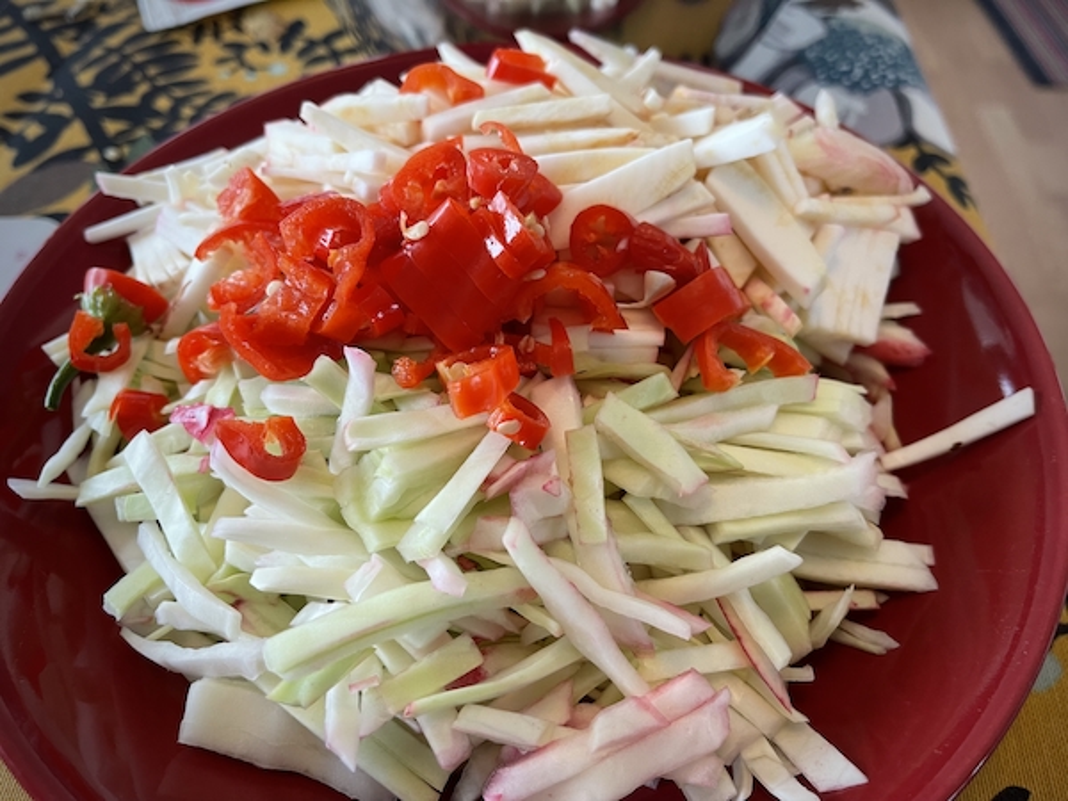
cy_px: 400
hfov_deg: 67.3
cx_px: 534
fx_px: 802
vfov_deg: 53.1
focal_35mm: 26
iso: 160
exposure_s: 1/50
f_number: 1.6
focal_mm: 5.1
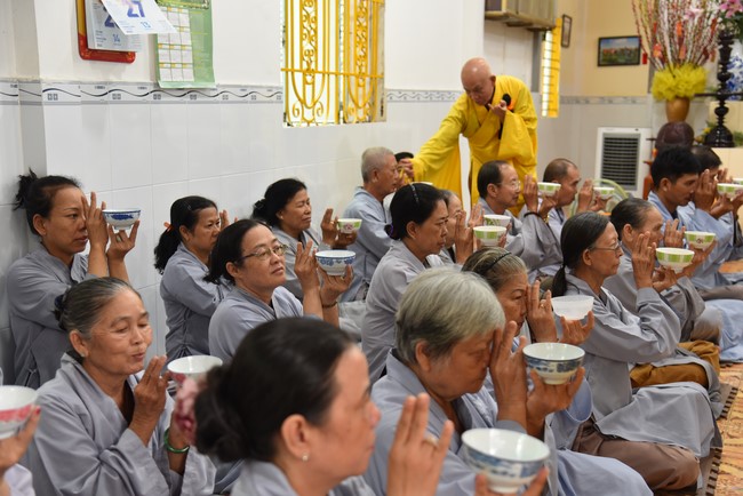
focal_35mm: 50
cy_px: 248
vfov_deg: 27.0
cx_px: 372
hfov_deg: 39.6
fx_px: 1032
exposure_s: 1/60
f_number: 4
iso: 720
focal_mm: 50
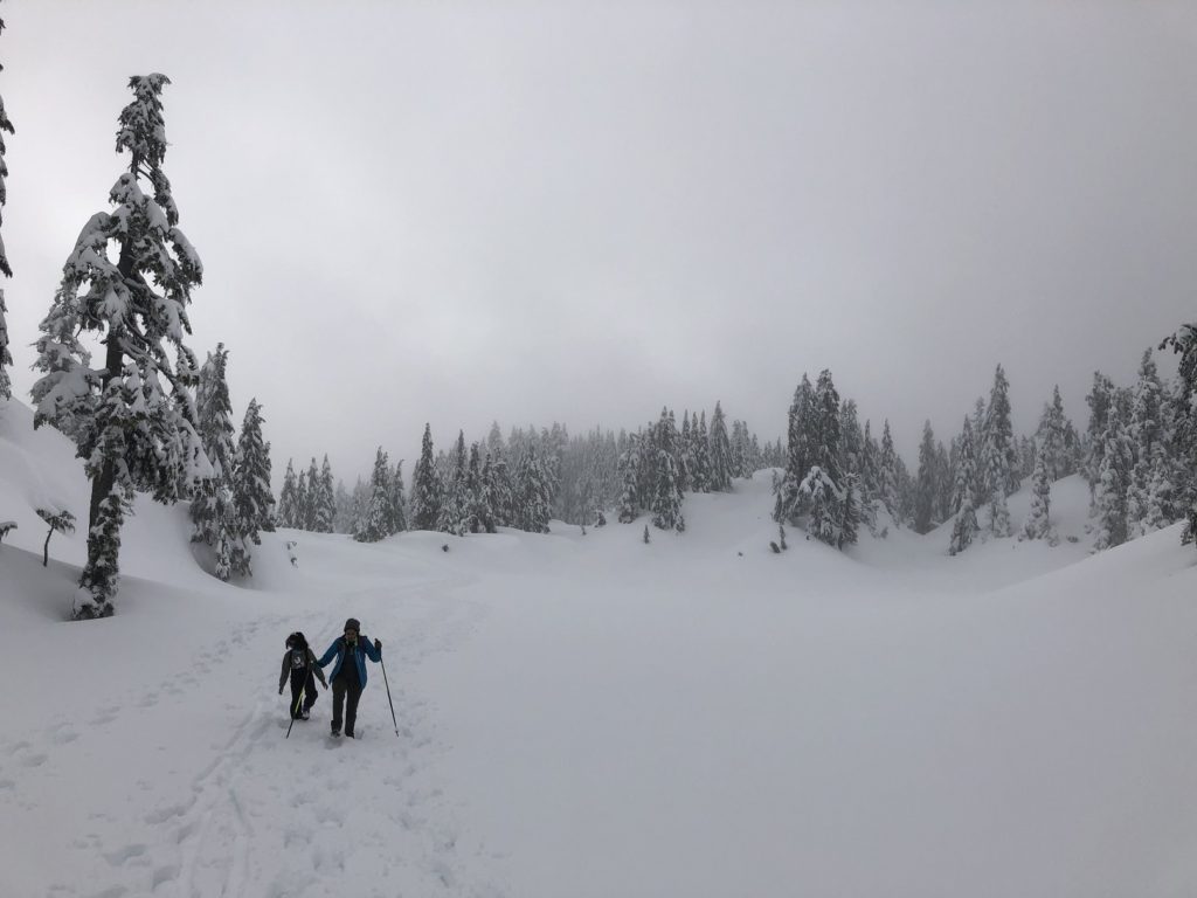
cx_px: 598
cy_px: 449
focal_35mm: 28
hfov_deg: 63.4
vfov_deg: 49.7
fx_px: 968
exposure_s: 1/6024
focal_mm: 3.99
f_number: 1.8
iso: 20
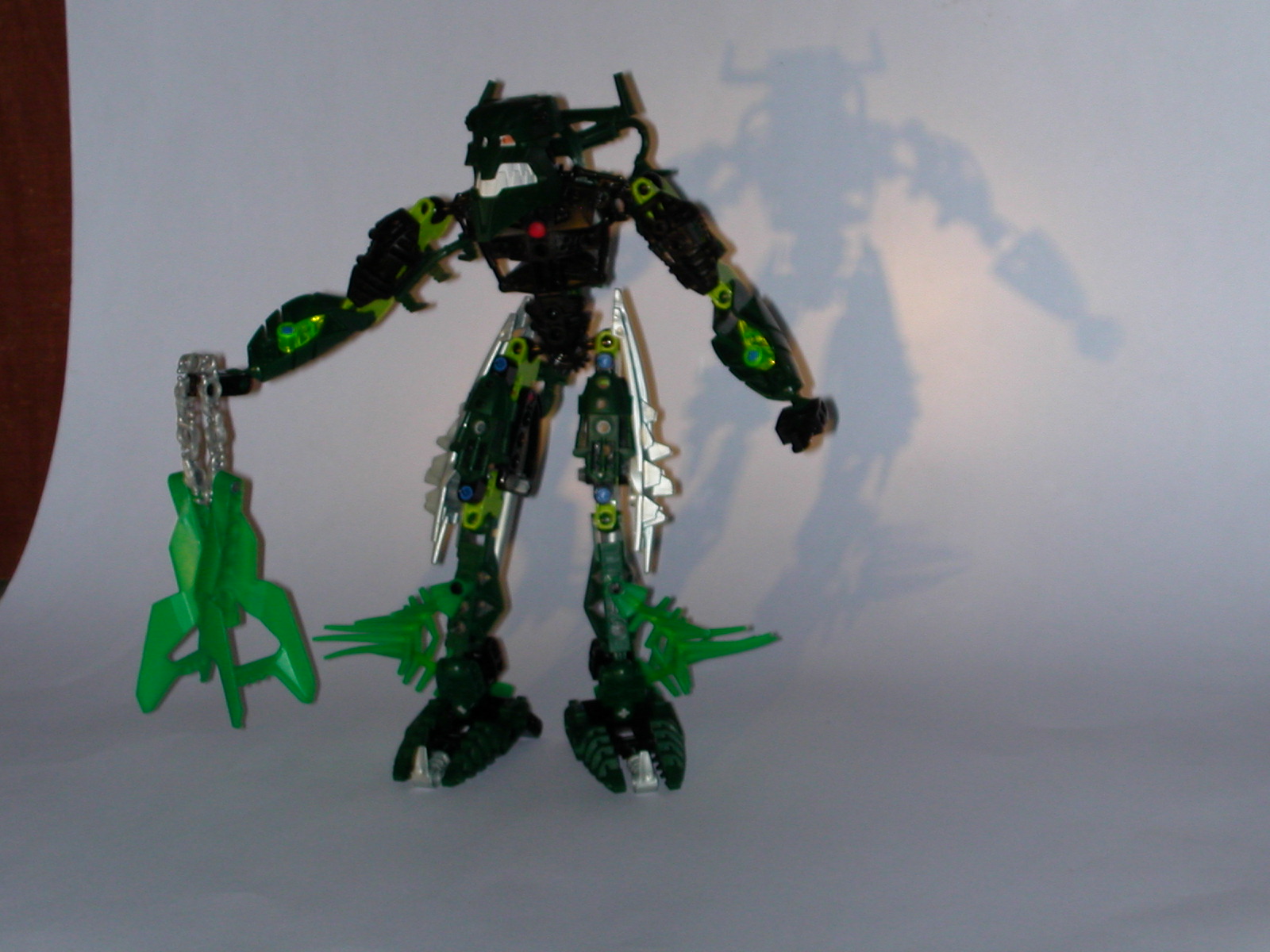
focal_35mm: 82
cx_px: 635
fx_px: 3008
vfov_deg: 18.0
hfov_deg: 23.8
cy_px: 476
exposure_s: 1/59.9
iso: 100
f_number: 4.1
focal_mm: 12.5
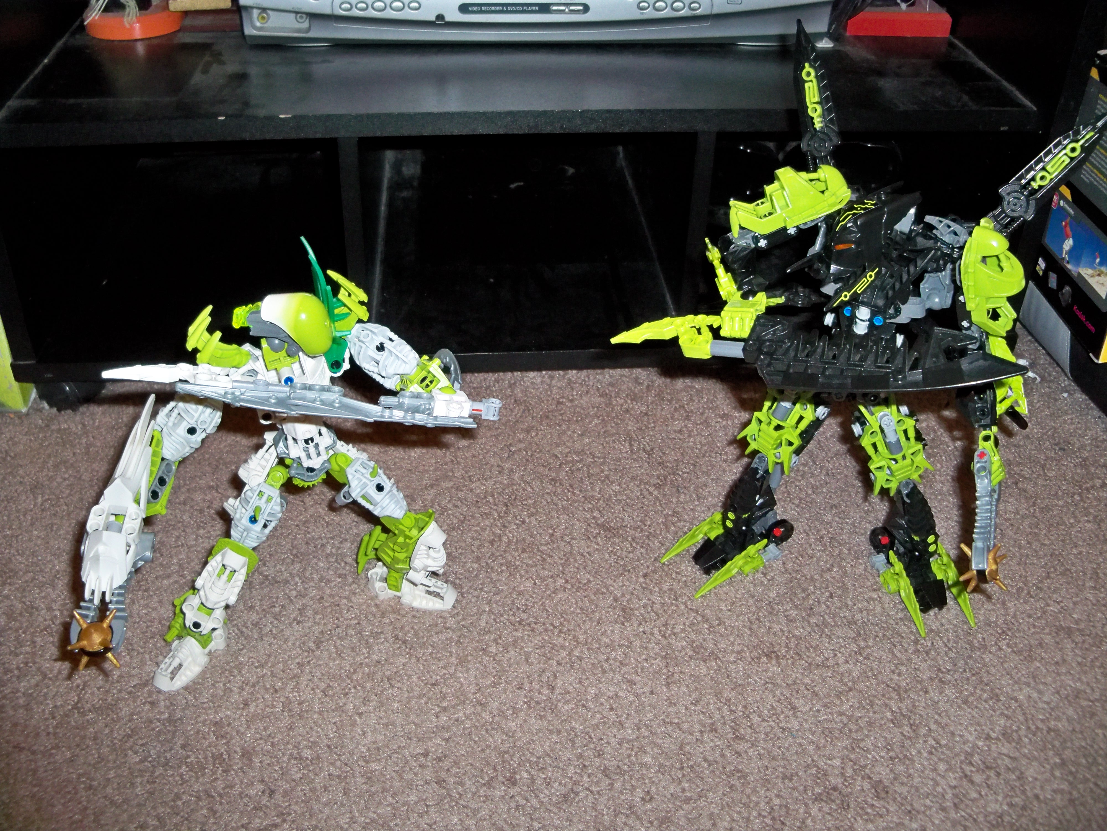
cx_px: 554
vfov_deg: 40.7
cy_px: 416
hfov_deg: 52.6
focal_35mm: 35
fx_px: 1119
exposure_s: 1/30
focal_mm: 6.2
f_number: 3.5
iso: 200
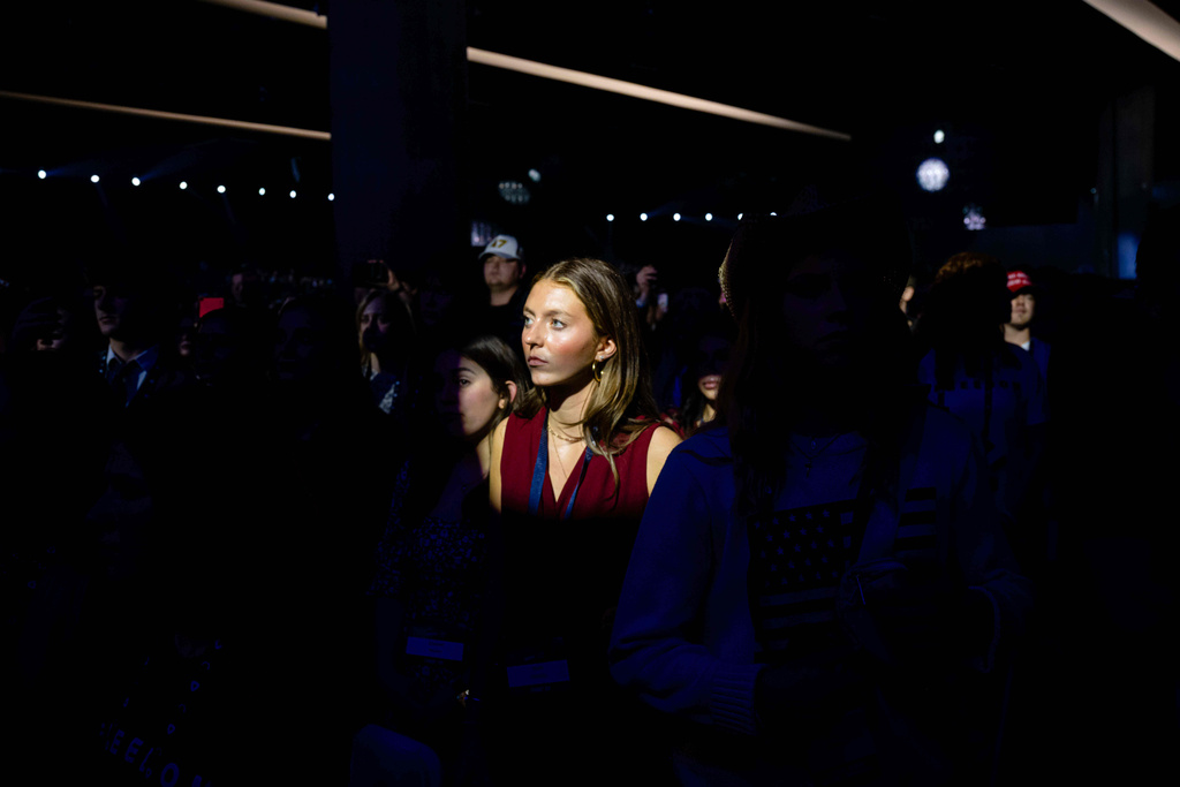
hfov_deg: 59.5
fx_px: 1033
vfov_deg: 41.7
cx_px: 590
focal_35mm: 32
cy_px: 394
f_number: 5
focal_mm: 31.5
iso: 800
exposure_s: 1/640
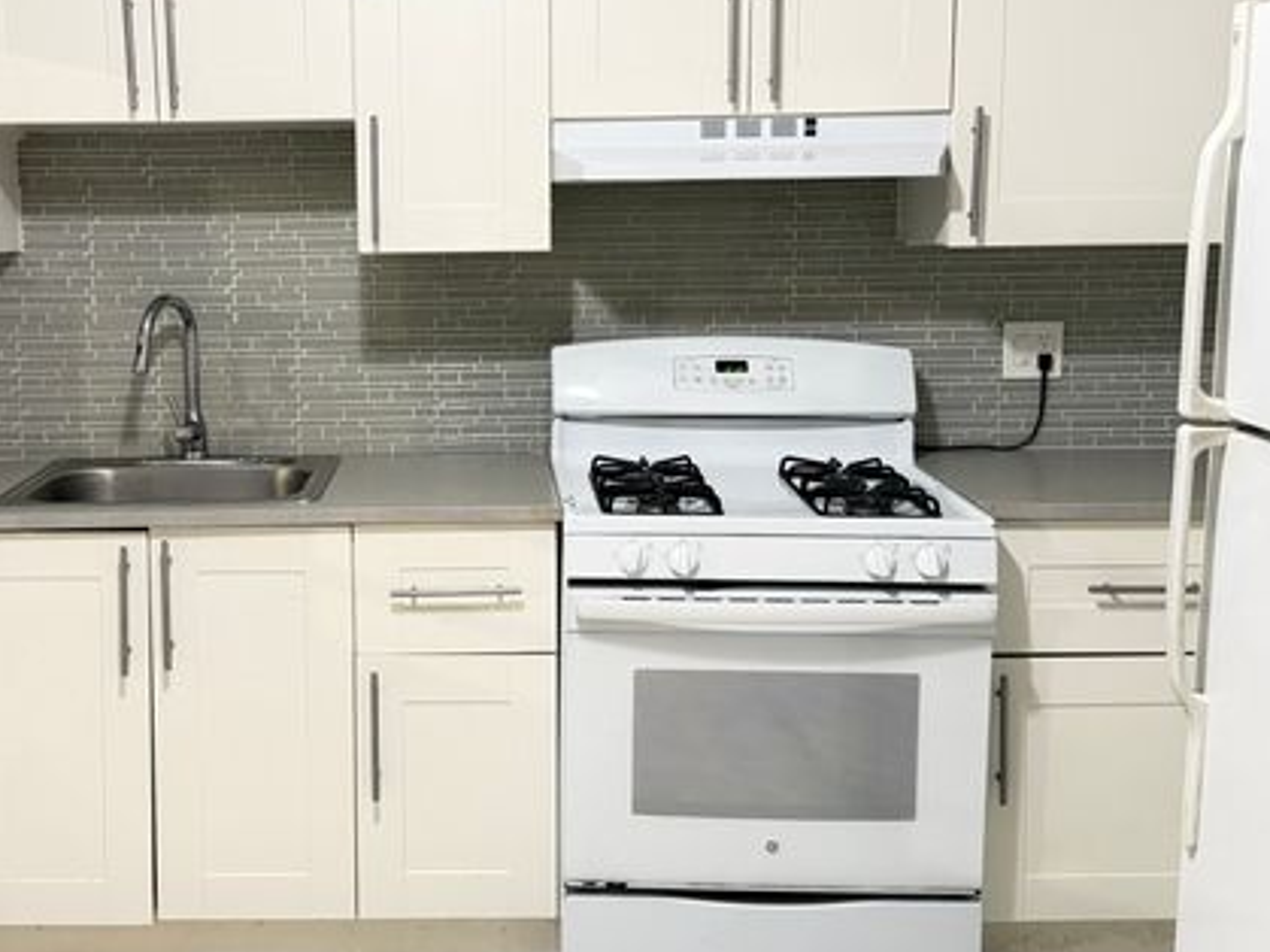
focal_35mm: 34
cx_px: 461
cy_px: 393
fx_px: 1247
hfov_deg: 53.3
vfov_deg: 41.6
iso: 800
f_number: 1.78
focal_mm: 6.76
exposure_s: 1/60
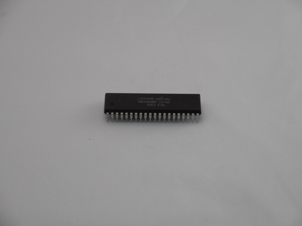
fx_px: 776
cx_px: 151
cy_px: 113
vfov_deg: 16.6
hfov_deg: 22.0
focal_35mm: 89
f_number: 5.6
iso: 320
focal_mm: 15.9
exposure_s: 1/60
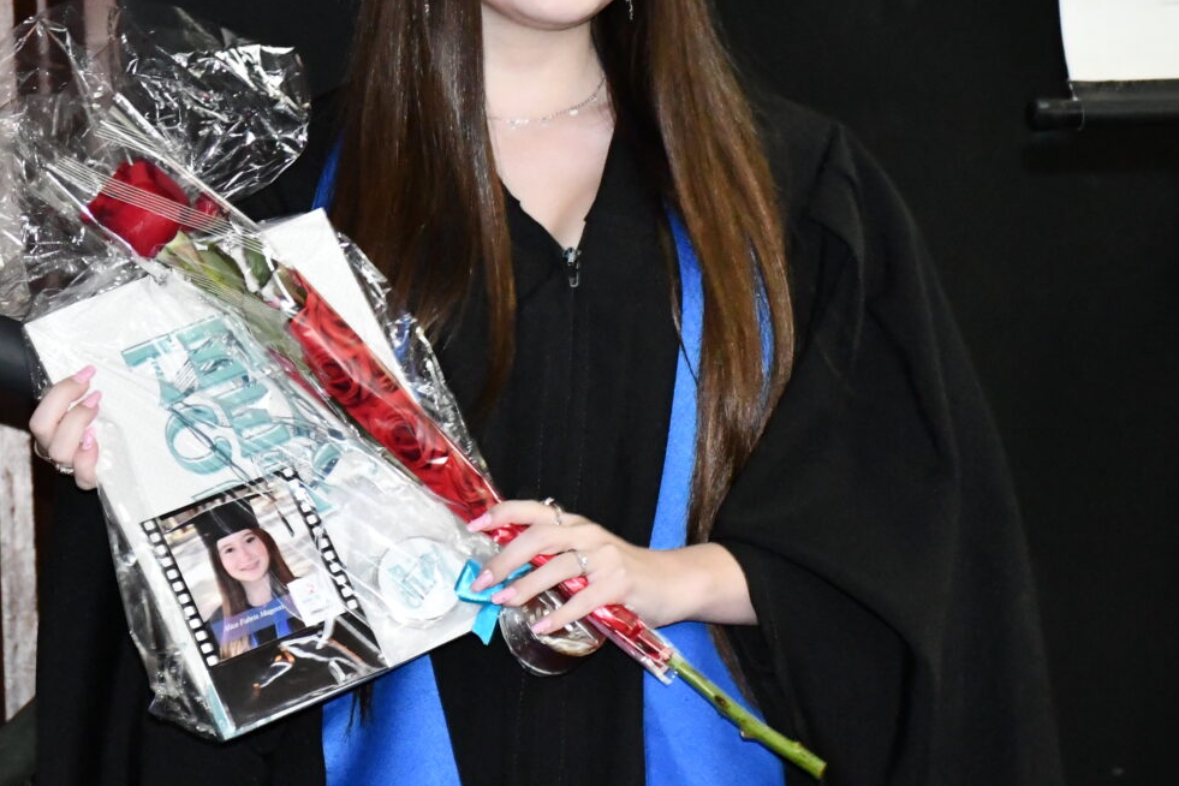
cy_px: 255
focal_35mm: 182
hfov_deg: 11.3
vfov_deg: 7.5
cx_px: 290
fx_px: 5960
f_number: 5
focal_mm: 62
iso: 6400
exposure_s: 1/60
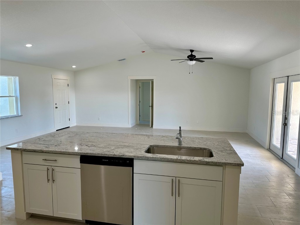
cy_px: 112
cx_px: 150
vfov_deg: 56.8
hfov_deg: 71.6
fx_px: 208
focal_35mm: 24
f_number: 1.78
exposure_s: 1/120
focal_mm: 6.86
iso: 80
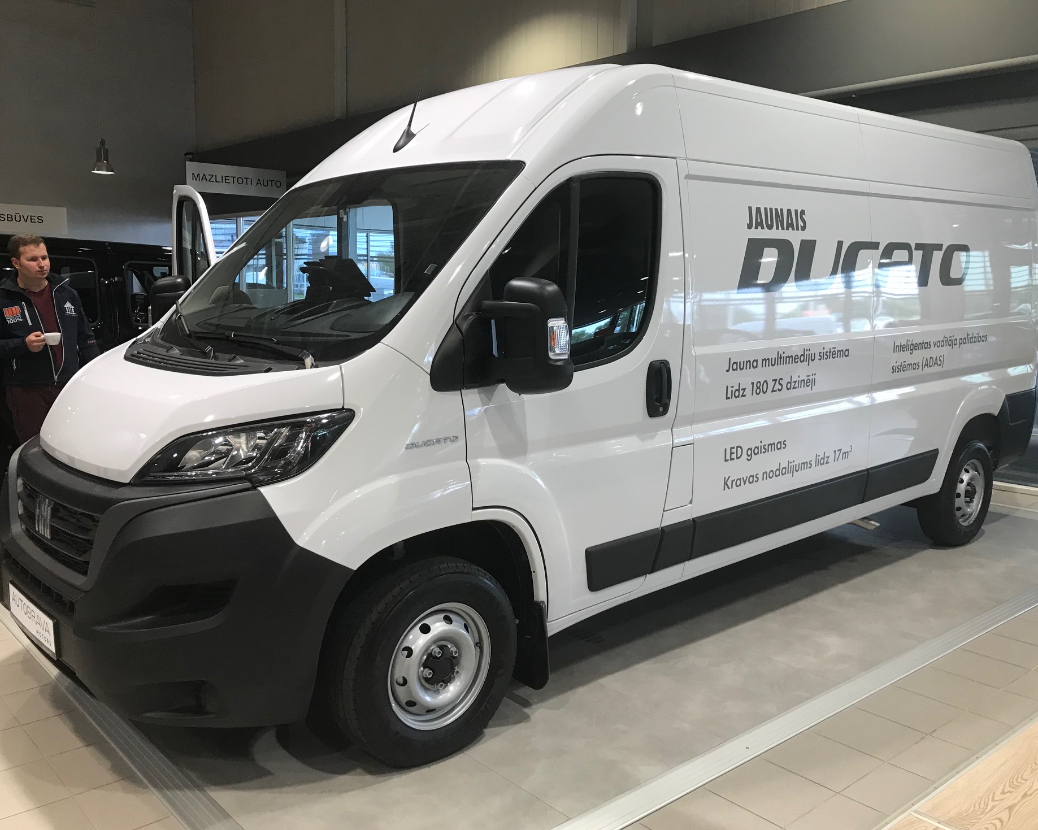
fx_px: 921
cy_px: 427
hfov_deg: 58.8
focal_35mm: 30
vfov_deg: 48.5
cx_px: 537
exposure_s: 1/33
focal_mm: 3.99
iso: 25
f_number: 1.8
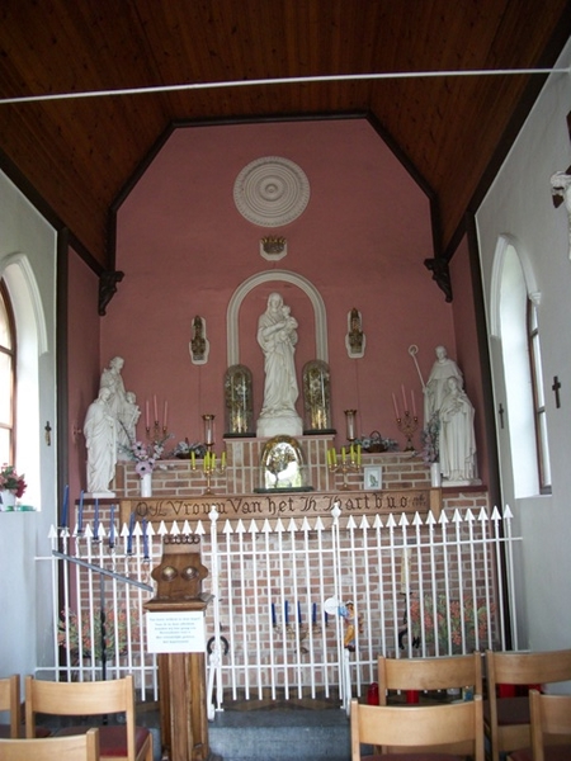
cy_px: 380
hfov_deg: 44.2
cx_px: 286
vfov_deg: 56.8
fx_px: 704
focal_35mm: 32
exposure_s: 1/60
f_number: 2.9
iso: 160
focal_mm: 5.7
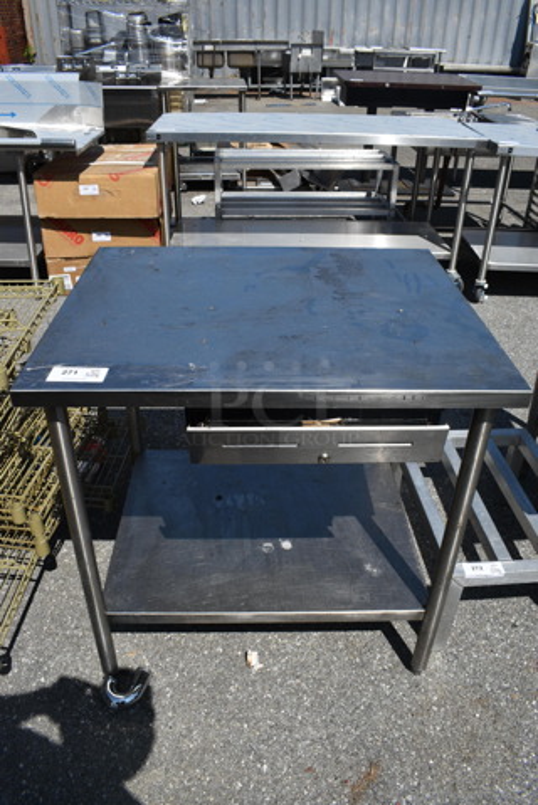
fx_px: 604
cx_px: 269
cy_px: 402
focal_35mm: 27
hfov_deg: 48.0
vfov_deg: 67.4
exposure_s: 1/320
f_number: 9
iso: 100
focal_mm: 18
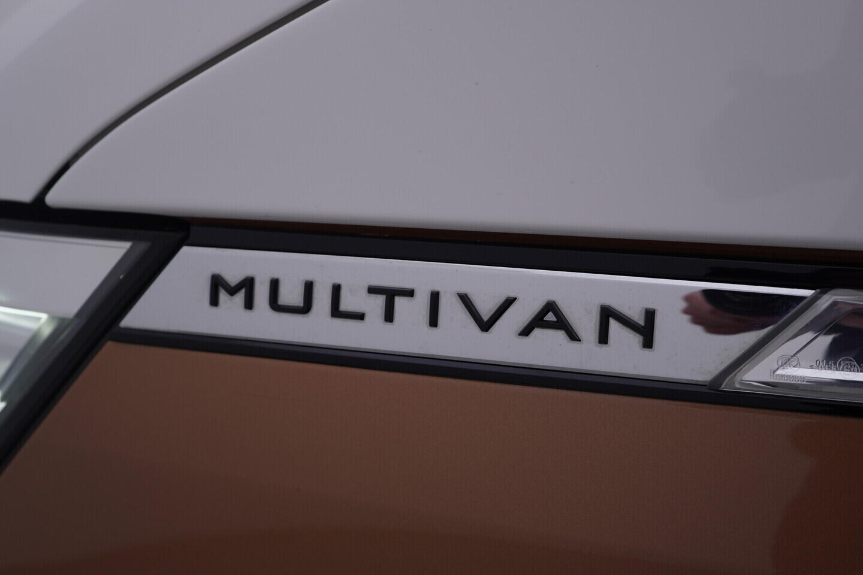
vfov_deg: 36.9
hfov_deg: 53.1
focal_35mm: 36
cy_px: 288
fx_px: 863
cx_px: 432
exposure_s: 1/125
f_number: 5.6
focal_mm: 24
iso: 125
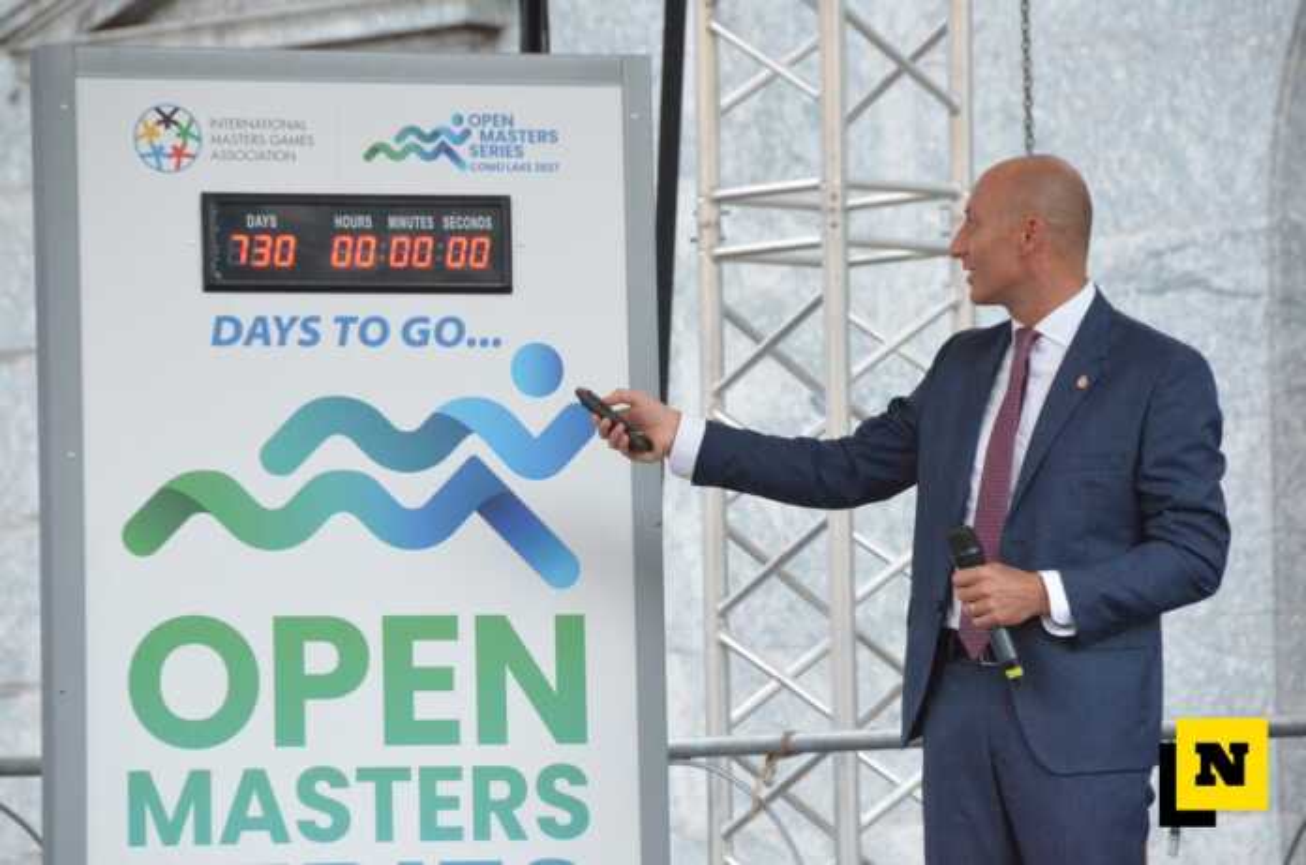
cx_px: 653
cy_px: 432
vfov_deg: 5.4
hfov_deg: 8.1
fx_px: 9232
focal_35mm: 255
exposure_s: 1/200
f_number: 7.1
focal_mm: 170
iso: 5000
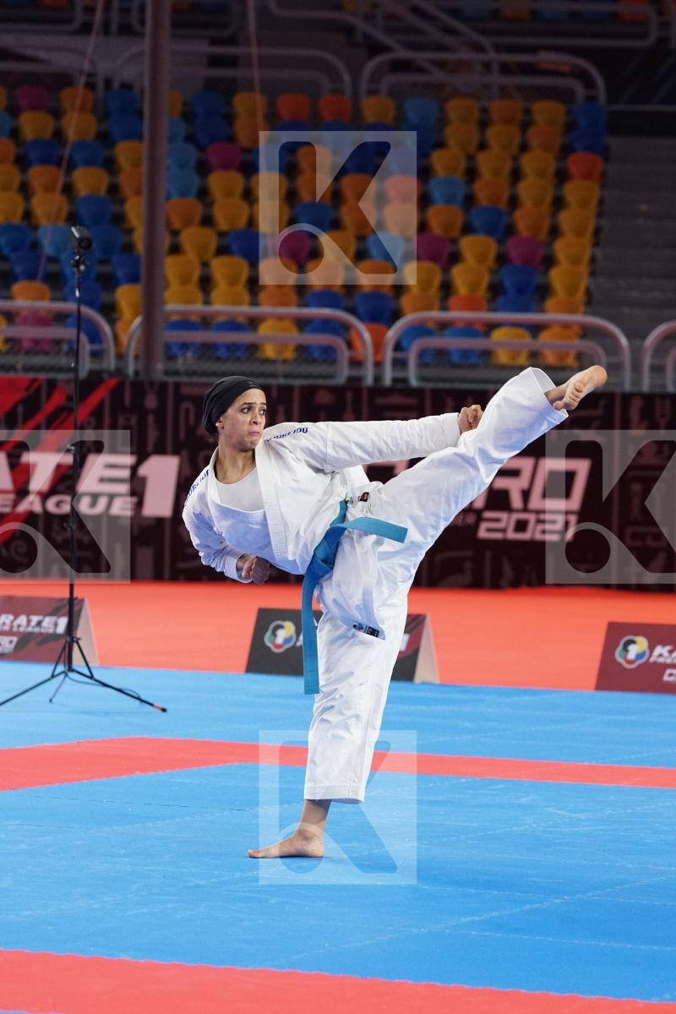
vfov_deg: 13.7
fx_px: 4225
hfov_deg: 9.1
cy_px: 507
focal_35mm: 150
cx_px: 338
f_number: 3.2
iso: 1000
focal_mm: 100
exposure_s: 1/400
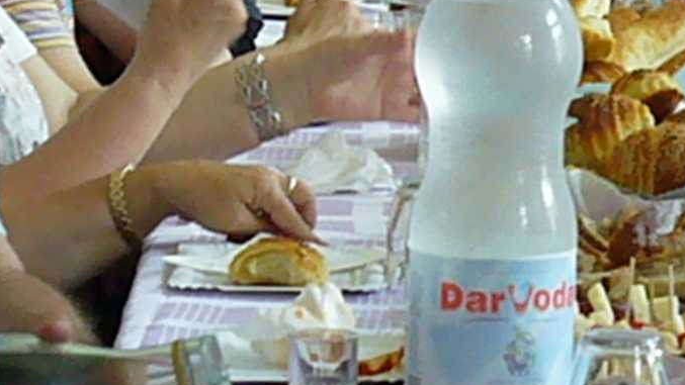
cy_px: -208
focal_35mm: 286
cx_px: 710
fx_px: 5195
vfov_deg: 4.2
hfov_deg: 7.5
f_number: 3.6
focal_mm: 18.3
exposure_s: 1/60
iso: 800
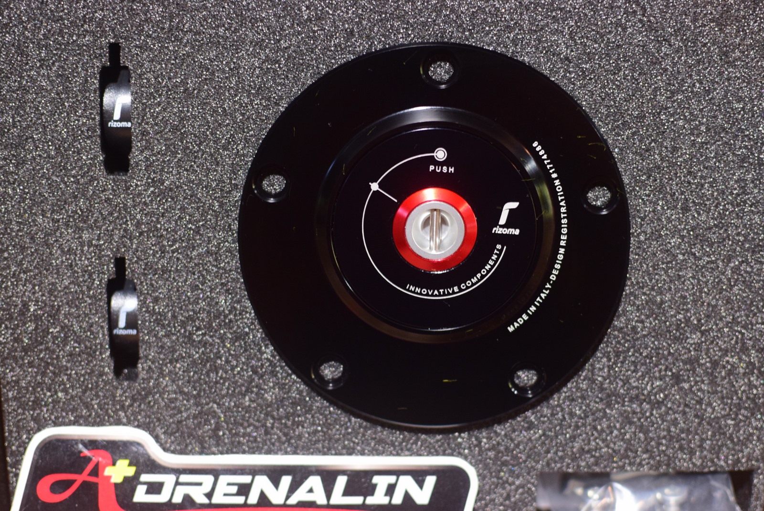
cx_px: 382
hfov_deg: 37.8
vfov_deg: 25.8
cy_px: 256
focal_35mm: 52
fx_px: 1115
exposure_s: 1/20
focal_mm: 35
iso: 1250
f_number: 2.8
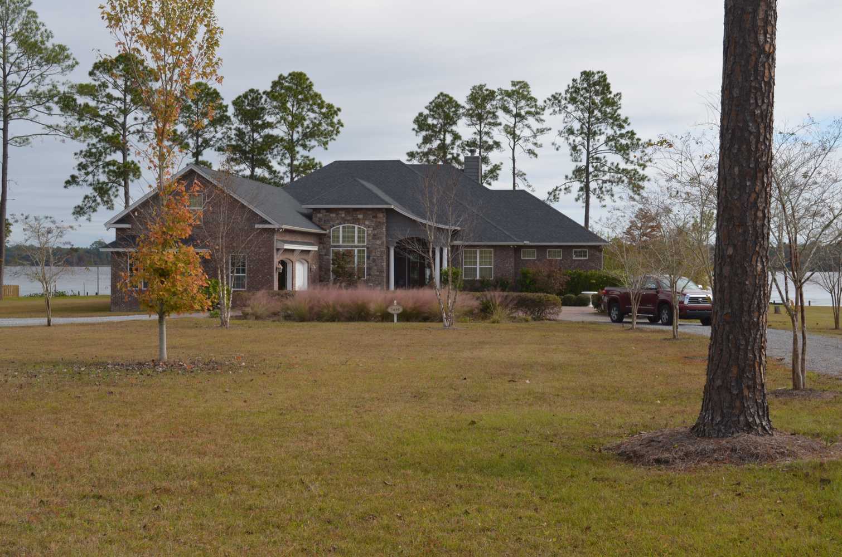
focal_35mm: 48
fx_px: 1120
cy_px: 278
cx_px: 421
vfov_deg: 28.0
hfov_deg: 41.2
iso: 100
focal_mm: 32
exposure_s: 1/200
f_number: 9
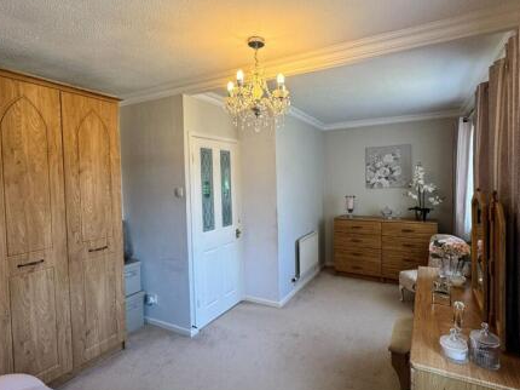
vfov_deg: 68.6
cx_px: 280
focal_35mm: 19
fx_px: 285
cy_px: 187
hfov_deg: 84.5
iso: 125
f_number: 2.2
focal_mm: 2.22
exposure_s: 1/100
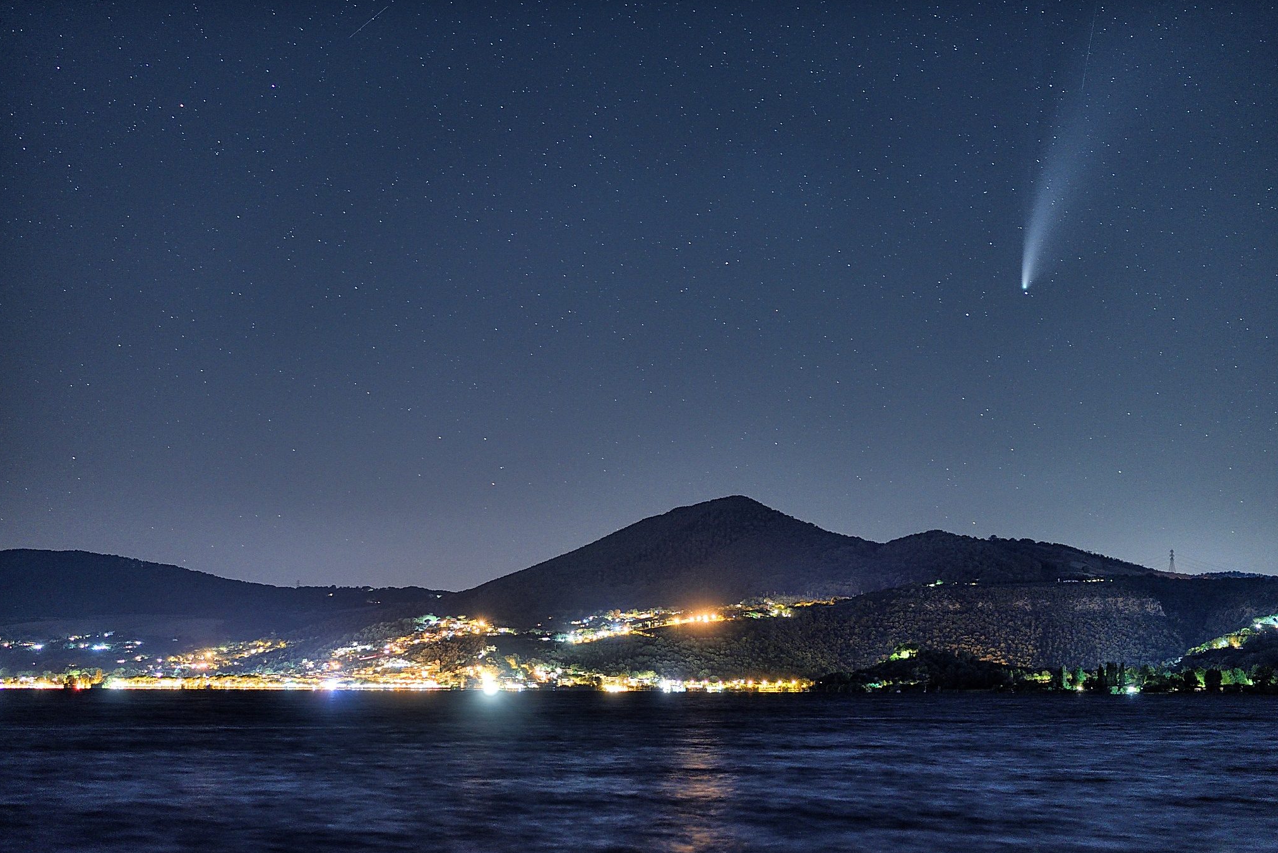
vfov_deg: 15.9
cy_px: 428
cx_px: 639
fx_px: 3054
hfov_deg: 23.6
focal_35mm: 86
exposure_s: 6
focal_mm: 85
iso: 800
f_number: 2.2
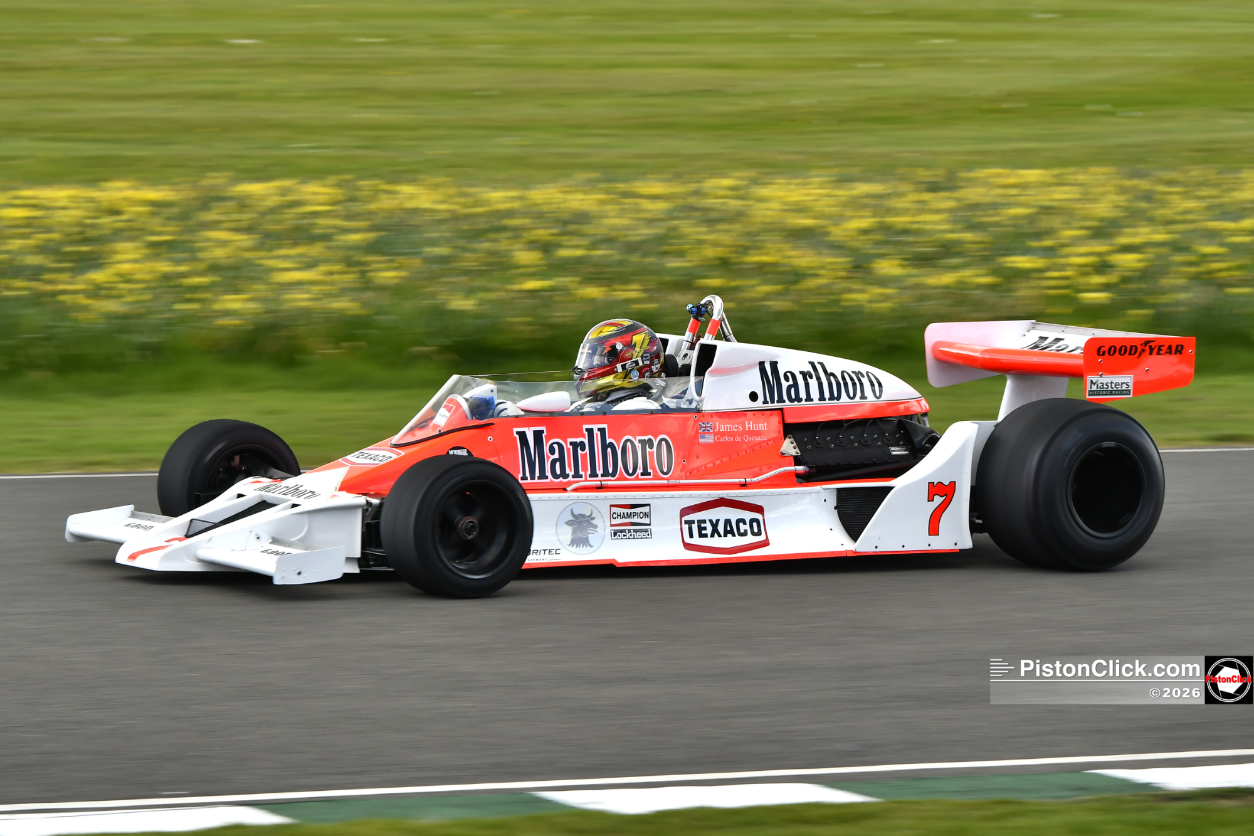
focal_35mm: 180
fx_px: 6269
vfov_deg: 7.6
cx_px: 627
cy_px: 418
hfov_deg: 11.4
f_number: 6.3
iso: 400
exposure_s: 1/250
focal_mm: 120
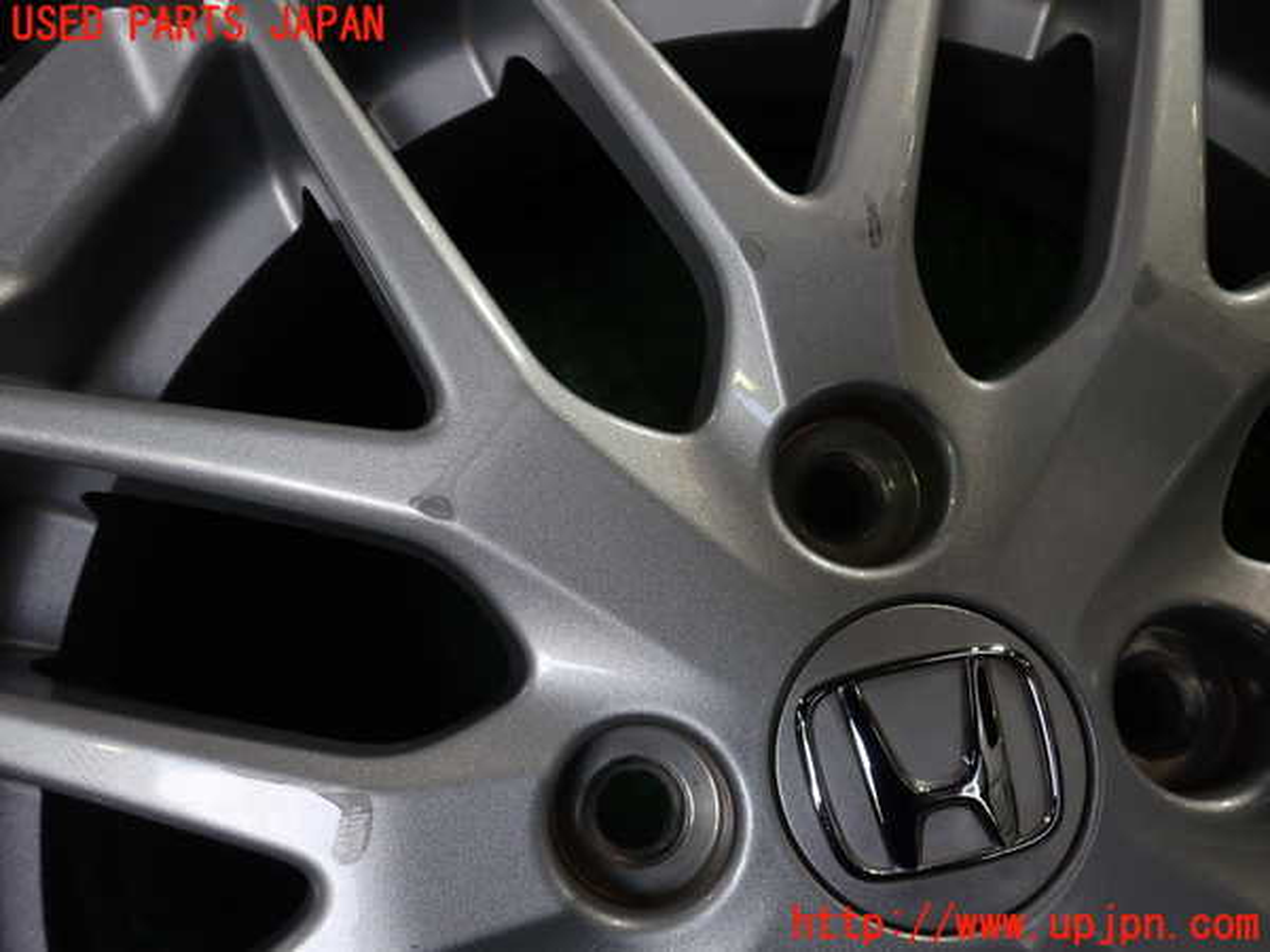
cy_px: 476
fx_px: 1101
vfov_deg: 46.8
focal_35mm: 30
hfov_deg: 60.0
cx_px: 635
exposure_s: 1/100
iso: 100
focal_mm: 5.4
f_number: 2.3
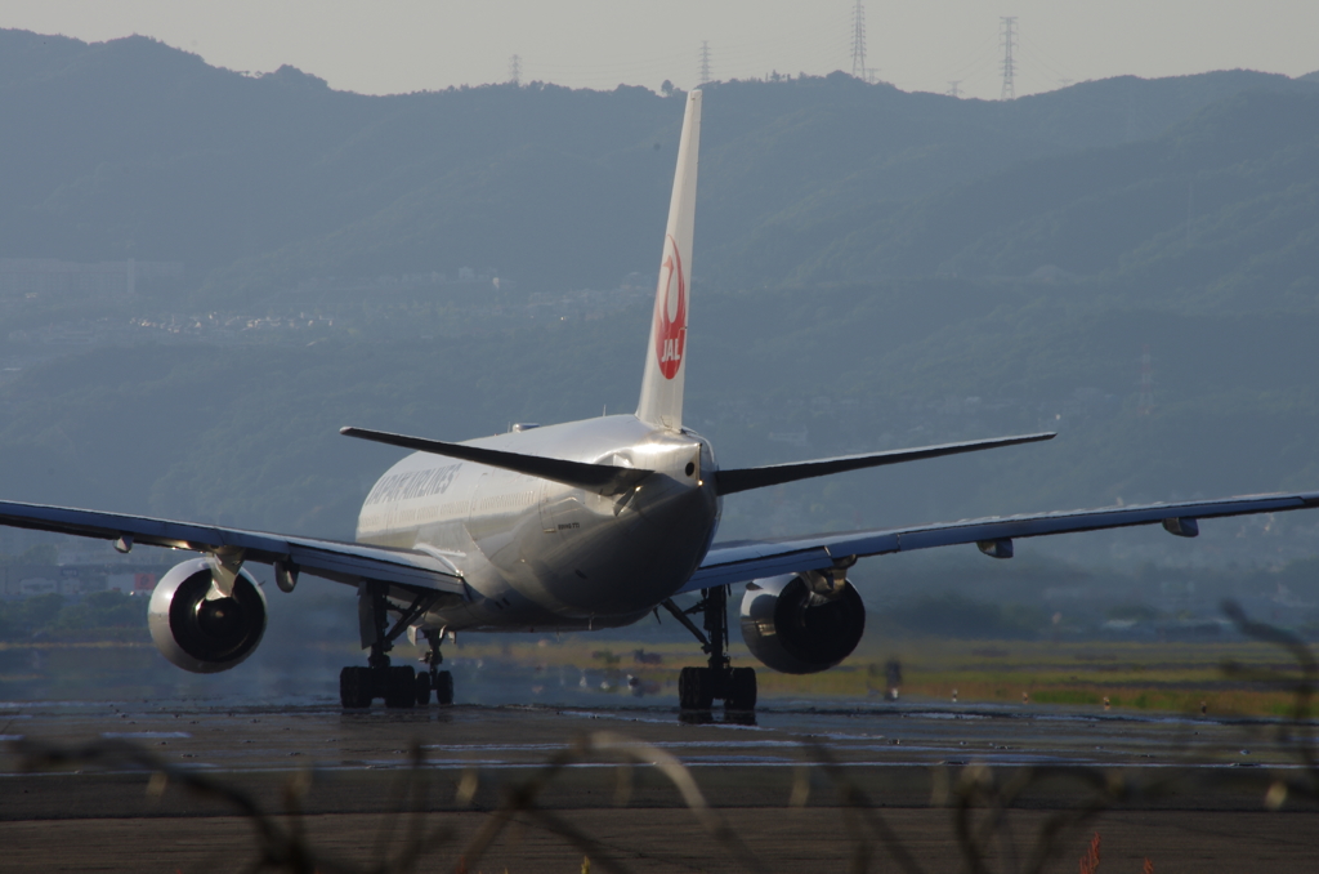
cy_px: 437
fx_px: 16452
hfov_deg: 4.6
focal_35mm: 450
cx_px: 660
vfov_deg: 3.0
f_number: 22
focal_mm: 300
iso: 80
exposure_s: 1/40
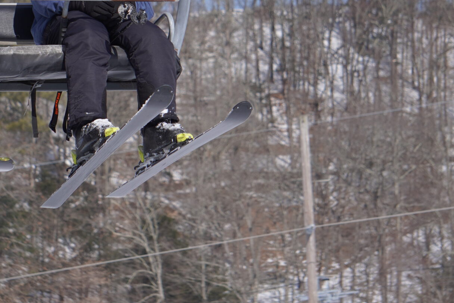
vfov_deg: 5.2
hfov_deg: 7.8
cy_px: -11
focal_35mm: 262
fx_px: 3305
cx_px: 102
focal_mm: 83
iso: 100
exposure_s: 1/1000
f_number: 5
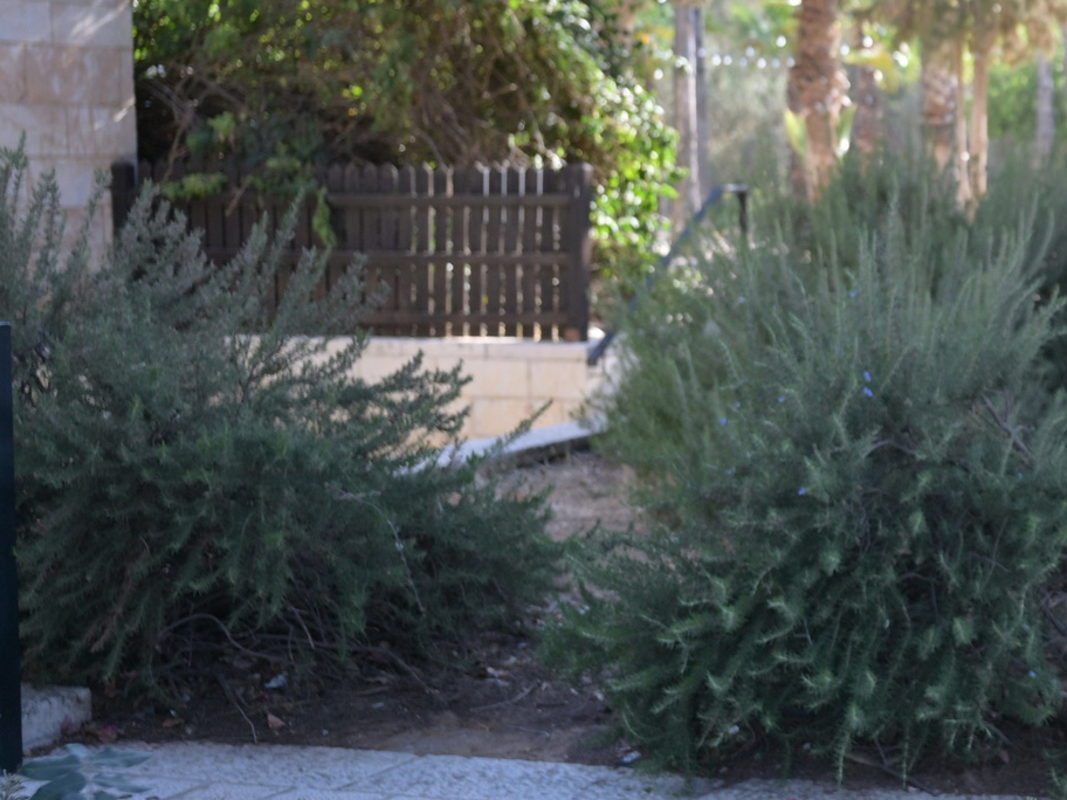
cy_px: 349
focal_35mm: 82
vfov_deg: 17.9
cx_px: 1464
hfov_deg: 21.1
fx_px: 2538
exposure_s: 1/320
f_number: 3.5
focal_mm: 30.5
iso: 160
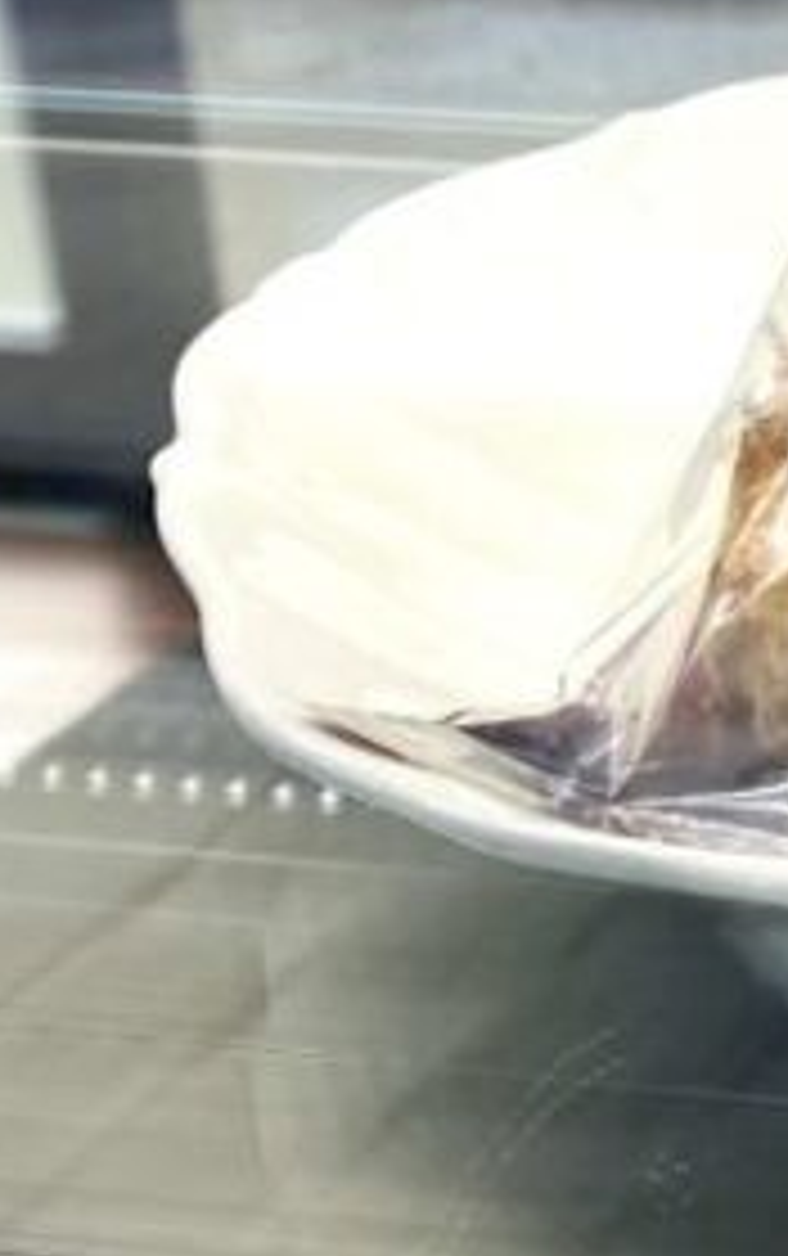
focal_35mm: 101
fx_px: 3462
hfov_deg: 10.4
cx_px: 2139
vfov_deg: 20.0
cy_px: 34
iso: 32
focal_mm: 4.25
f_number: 1.8
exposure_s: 1/693
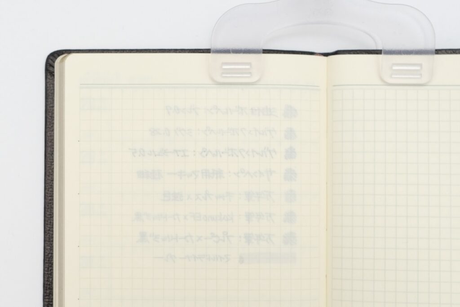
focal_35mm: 35
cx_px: 230
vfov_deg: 37.9
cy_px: 154
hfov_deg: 54.4
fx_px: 447
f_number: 5.6
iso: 1250
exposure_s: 1/60
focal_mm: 23
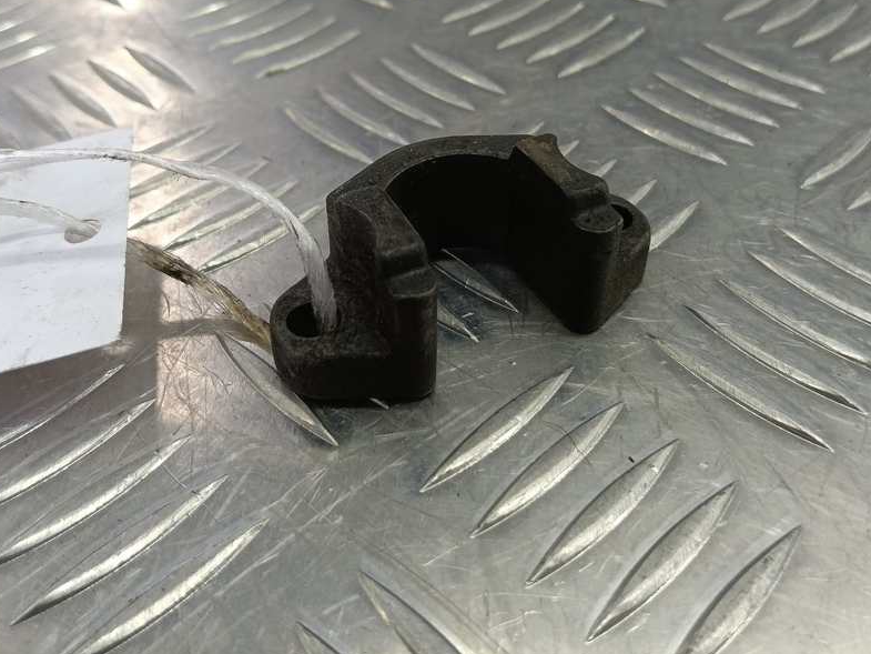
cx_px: 428
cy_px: 252
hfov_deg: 60.0
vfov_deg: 46.5
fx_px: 755
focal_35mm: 30
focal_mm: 4.11
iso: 113
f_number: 1.6
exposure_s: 1/50
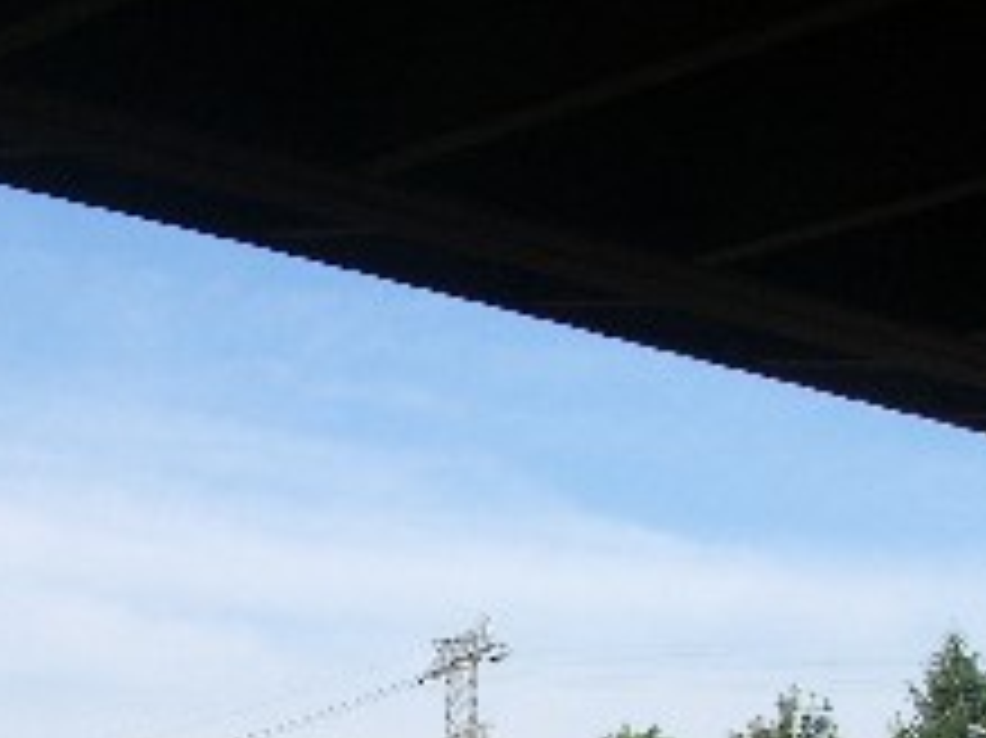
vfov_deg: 14.1
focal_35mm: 101
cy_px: 934
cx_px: -299
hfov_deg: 18.1
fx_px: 2875
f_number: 4
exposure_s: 1/400
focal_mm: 7.9
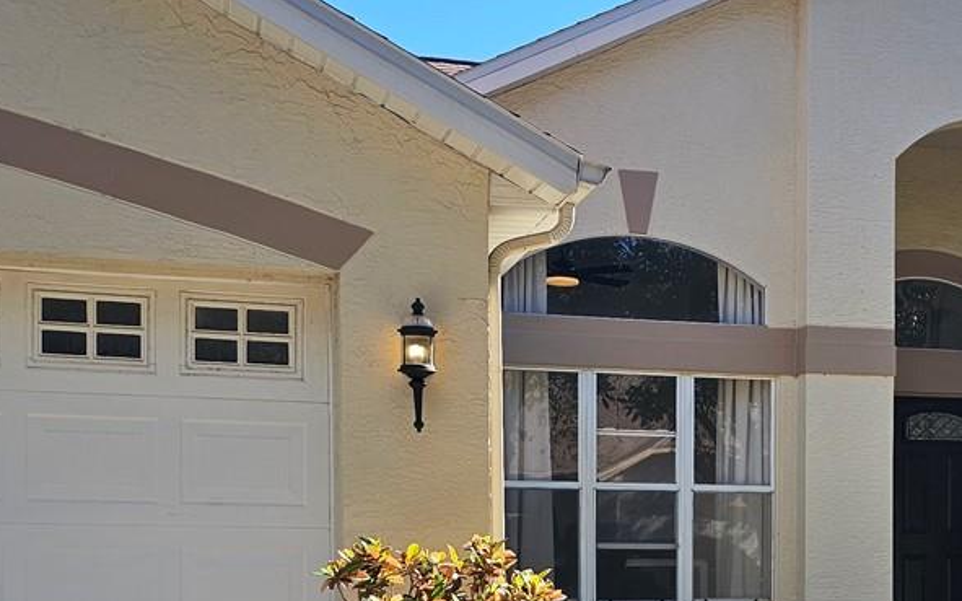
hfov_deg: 30.5
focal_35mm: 66
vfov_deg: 19.2
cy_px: 585
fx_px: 1730
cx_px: 744
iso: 10
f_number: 1.7
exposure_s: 1/396
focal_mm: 6.3
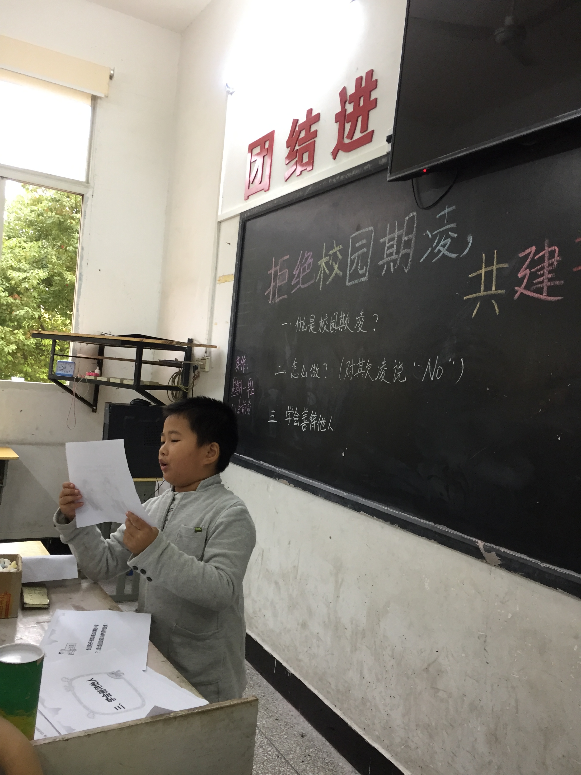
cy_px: 388
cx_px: 290
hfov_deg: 48.2
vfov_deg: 61.7
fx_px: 649
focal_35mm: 29
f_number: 2.2
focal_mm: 4.15
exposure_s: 1/33
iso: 125
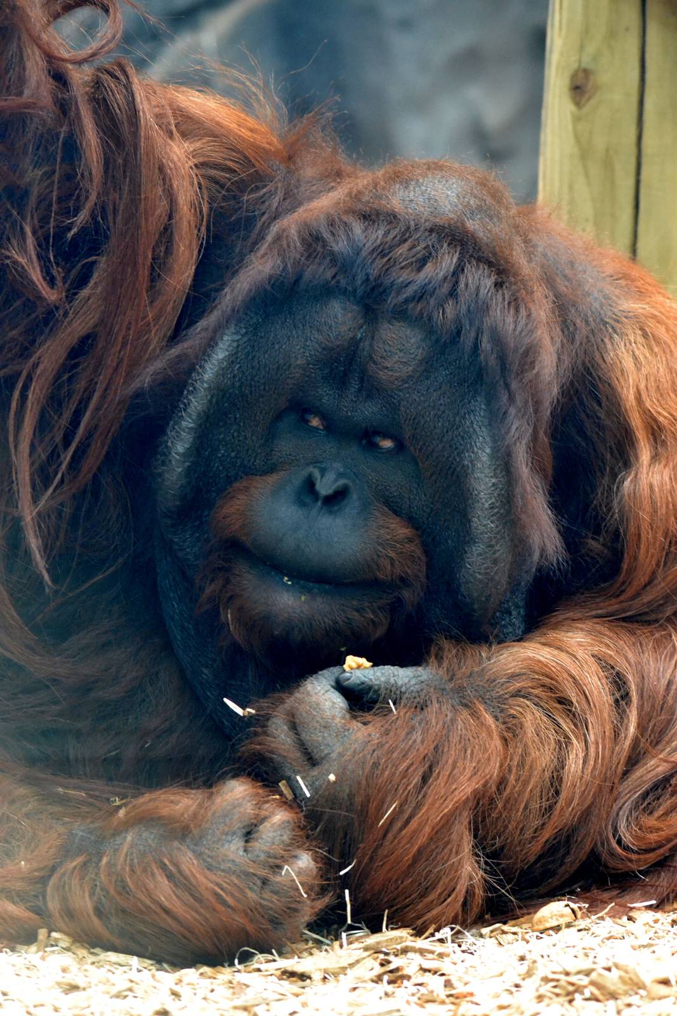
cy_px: 508
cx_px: 338
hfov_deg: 6.1
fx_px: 6345
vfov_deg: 9.1
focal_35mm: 225
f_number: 5
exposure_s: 1/50
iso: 3200
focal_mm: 150
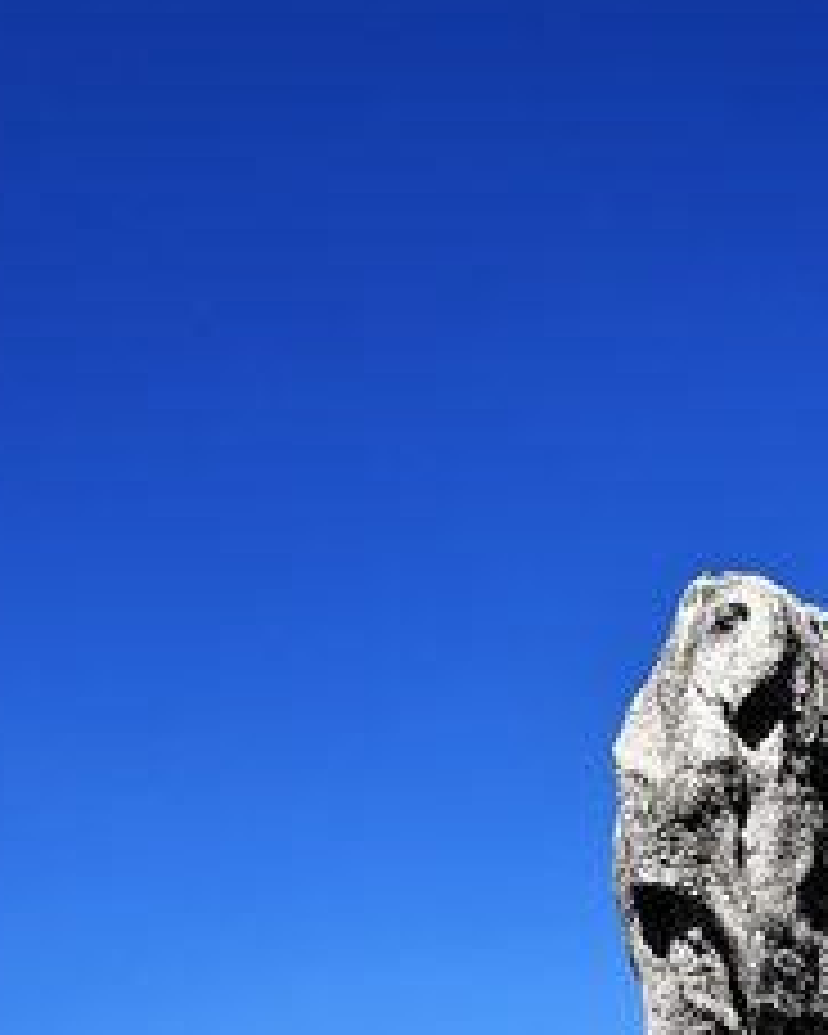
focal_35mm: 103
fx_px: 3155
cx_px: 832
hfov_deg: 14.7
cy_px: 968
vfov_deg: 18.3
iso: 360
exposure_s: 1/250
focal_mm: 28
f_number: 8
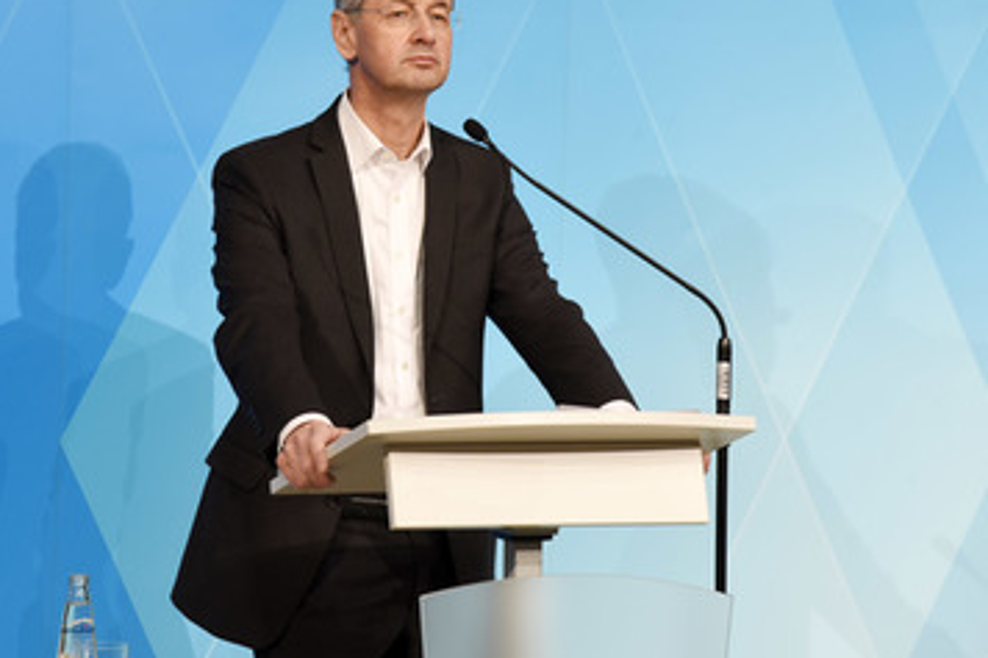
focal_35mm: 152
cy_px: 267
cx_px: 393
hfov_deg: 13.5
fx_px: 4169
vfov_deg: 9.0
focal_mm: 120
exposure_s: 1/60
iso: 1600
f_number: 6.3
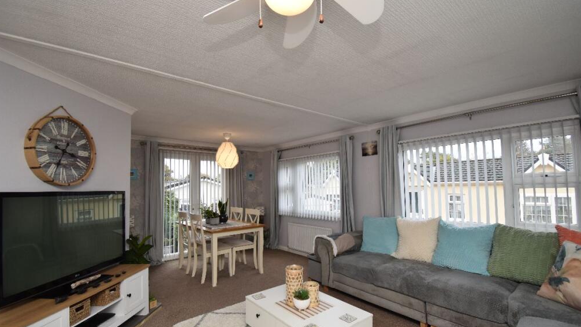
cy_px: 175
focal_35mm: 16
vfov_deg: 67.0
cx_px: 292
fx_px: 247
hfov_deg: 99.4
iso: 640
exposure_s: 1/200
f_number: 5
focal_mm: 10
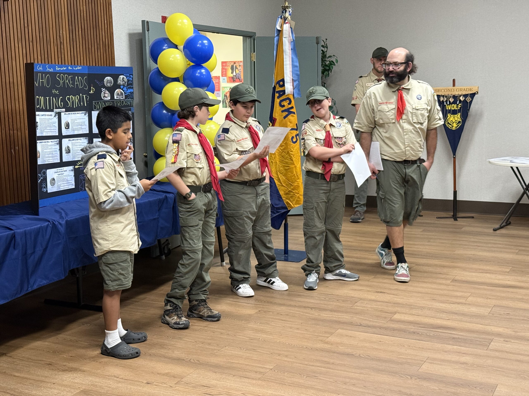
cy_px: 198
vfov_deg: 30.3
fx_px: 734
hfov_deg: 39.7
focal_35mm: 48
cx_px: 264
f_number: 1.78
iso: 250
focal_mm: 6.76
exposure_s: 1/40
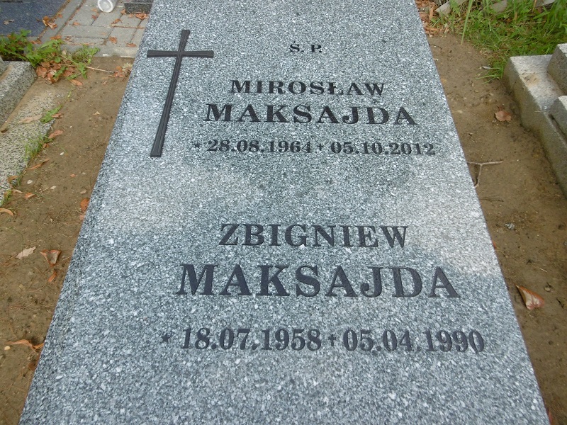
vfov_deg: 56.8
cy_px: 212
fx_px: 393
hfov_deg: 71.6
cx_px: 284
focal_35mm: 24
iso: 100
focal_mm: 4.3
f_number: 3.1
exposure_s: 1/500
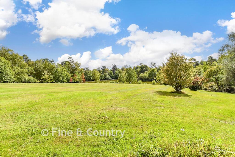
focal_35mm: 25
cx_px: 118
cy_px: 78
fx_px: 163
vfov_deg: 51.3
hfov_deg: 71.5
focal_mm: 17
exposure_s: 1/500
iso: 160
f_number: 8
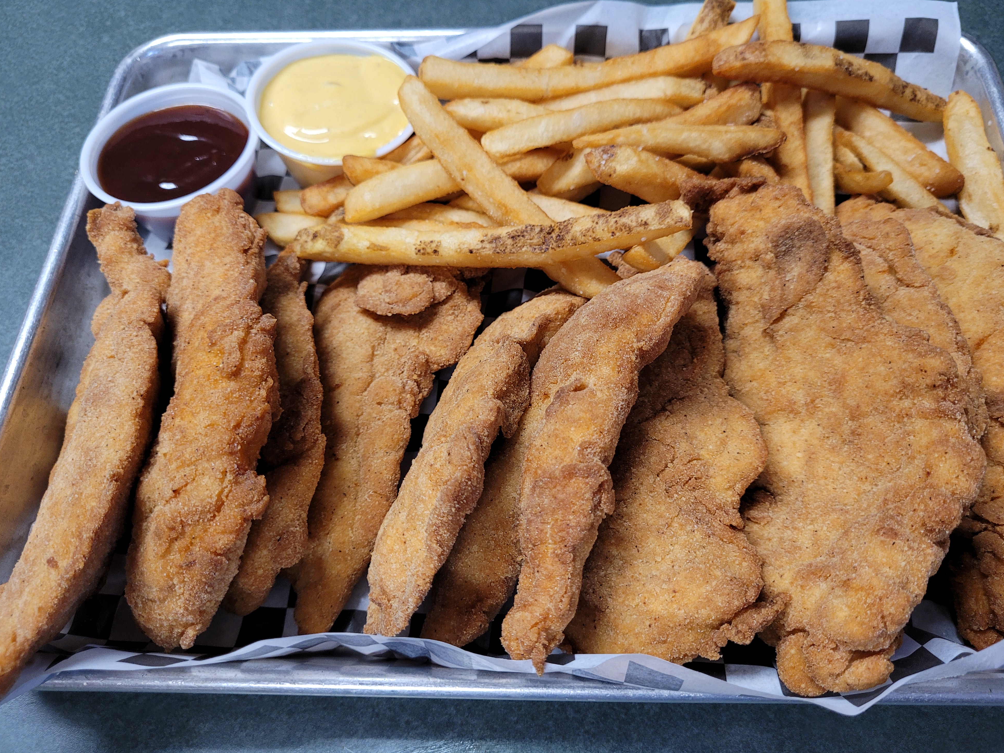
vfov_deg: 51.3
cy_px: 388
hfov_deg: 65.3
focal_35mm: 27
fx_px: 783
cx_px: 515
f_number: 1.8
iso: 200
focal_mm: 5.4
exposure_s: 1/60
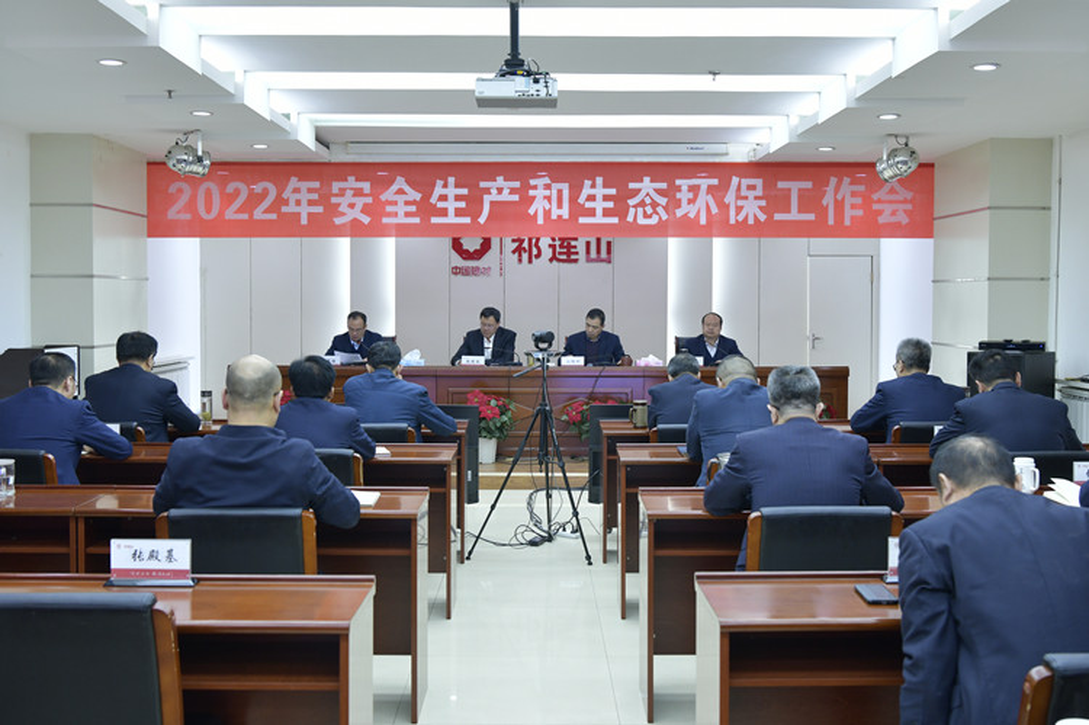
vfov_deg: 36.8
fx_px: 1088
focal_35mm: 36
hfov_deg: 53.2
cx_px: 544
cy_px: 362
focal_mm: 36
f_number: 5.6
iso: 1000
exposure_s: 1/50
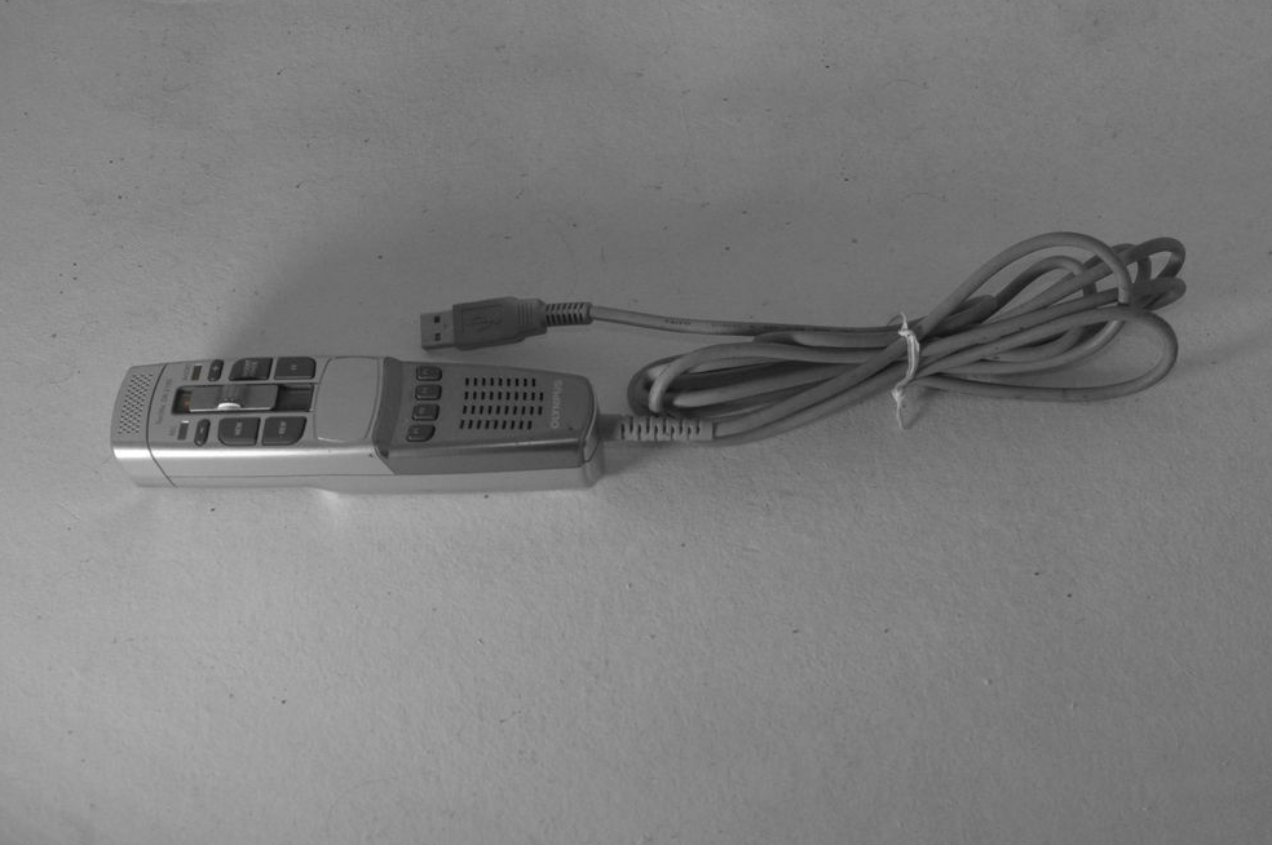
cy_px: 422
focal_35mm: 64
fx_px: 2259
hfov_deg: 31.4
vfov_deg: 21.2
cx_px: 633
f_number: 9.5
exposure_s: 1/90
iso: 400
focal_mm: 42
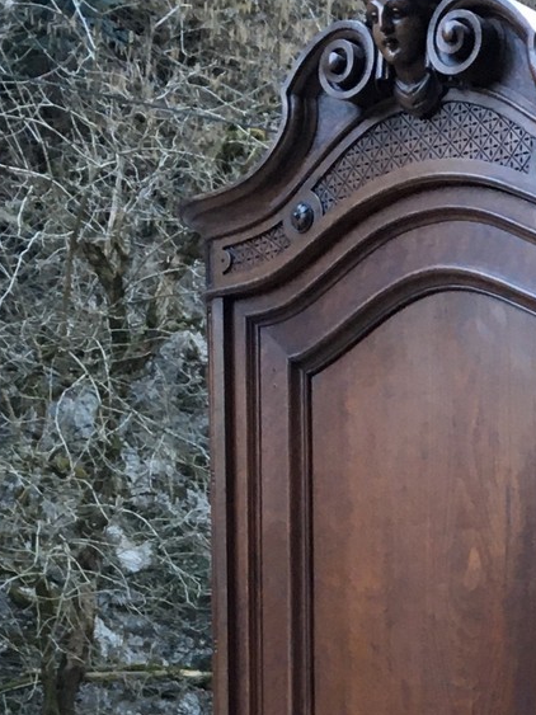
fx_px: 2127
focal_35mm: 103
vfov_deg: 18.1
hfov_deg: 13.2
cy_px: 852
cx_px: 913
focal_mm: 4.15
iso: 40
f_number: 2.2
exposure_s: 1/33
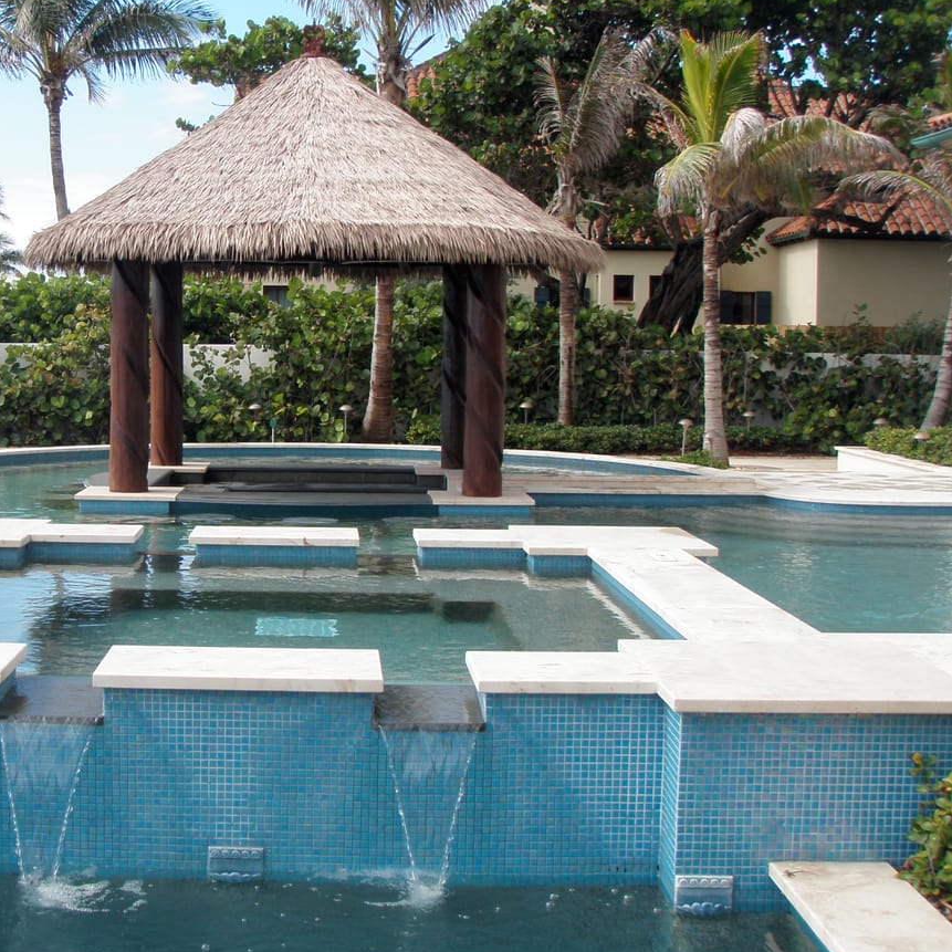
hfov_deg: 32.4
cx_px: 292
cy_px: 437
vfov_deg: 32.8
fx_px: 1618
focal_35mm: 52
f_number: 3.5
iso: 80
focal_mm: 6.7
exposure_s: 1/400
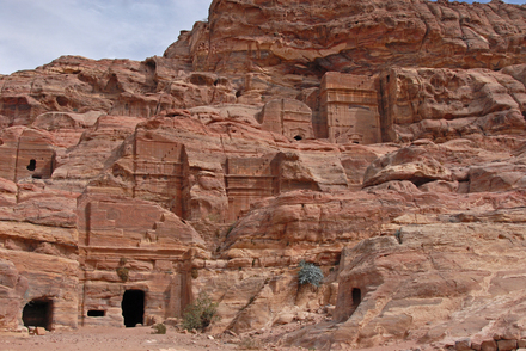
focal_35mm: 39
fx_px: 570
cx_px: 263
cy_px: 176
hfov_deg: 49.5
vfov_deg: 34.3
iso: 320
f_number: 14
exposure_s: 1/500
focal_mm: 26
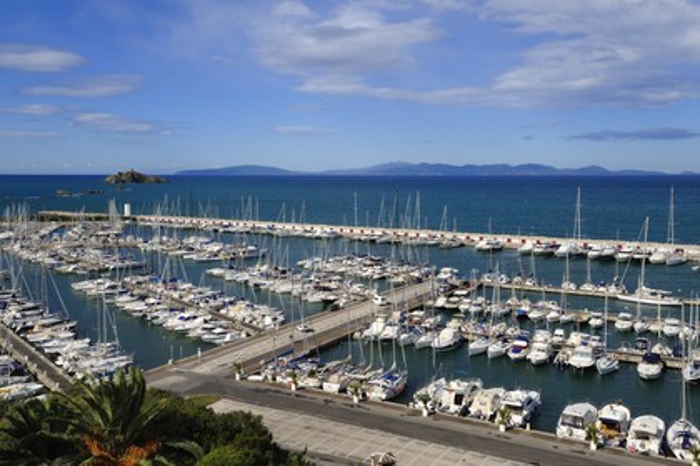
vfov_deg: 41.1
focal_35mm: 32
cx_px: 350
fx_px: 622
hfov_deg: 58.7
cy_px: 233
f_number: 14
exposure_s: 1/200
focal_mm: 32
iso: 200
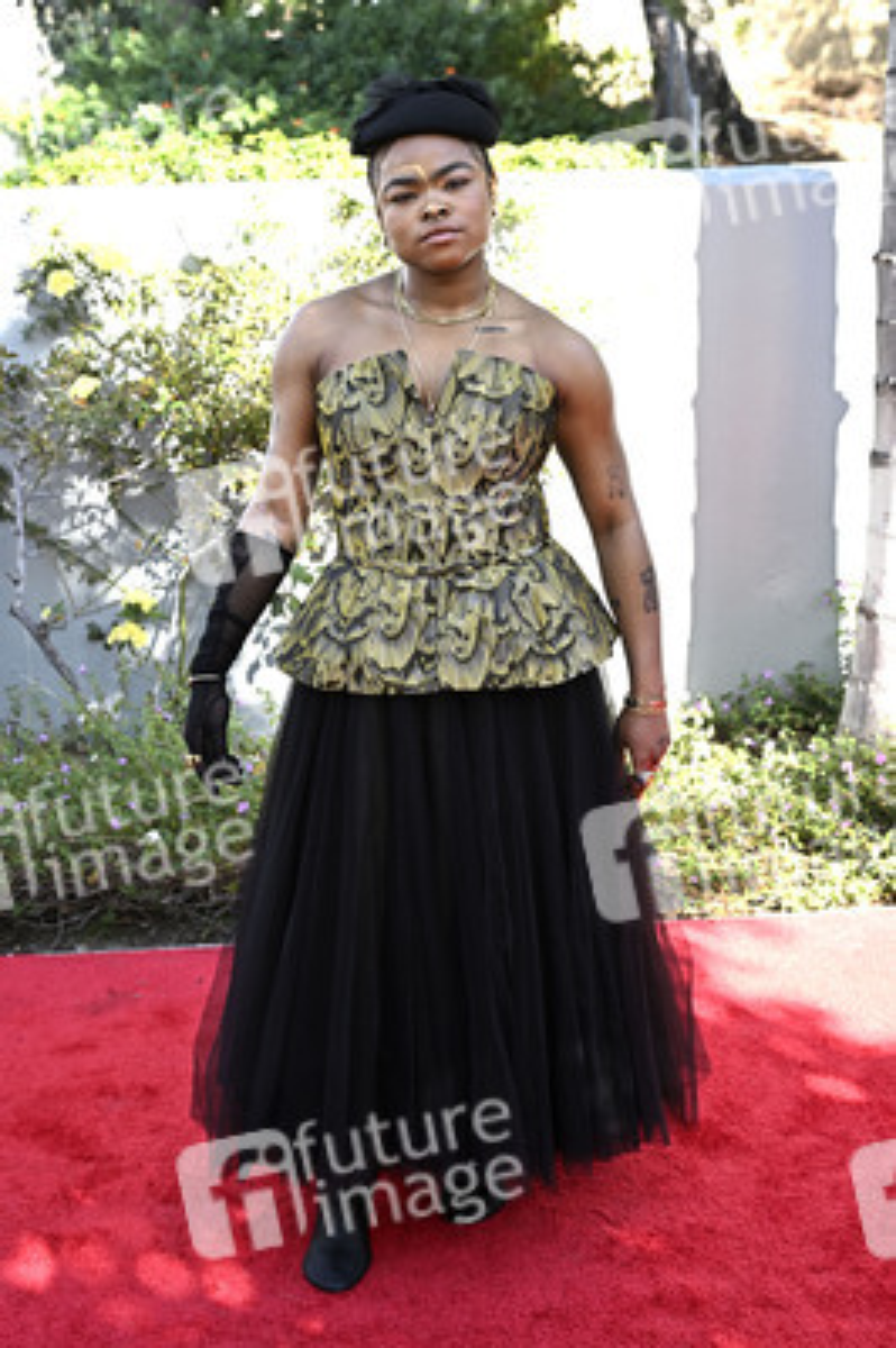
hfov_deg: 30.5
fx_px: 1645
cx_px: 448
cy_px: 674
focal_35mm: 44
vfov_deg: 44.5
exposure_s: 1/320
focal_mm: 44
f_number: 5.6
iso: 640
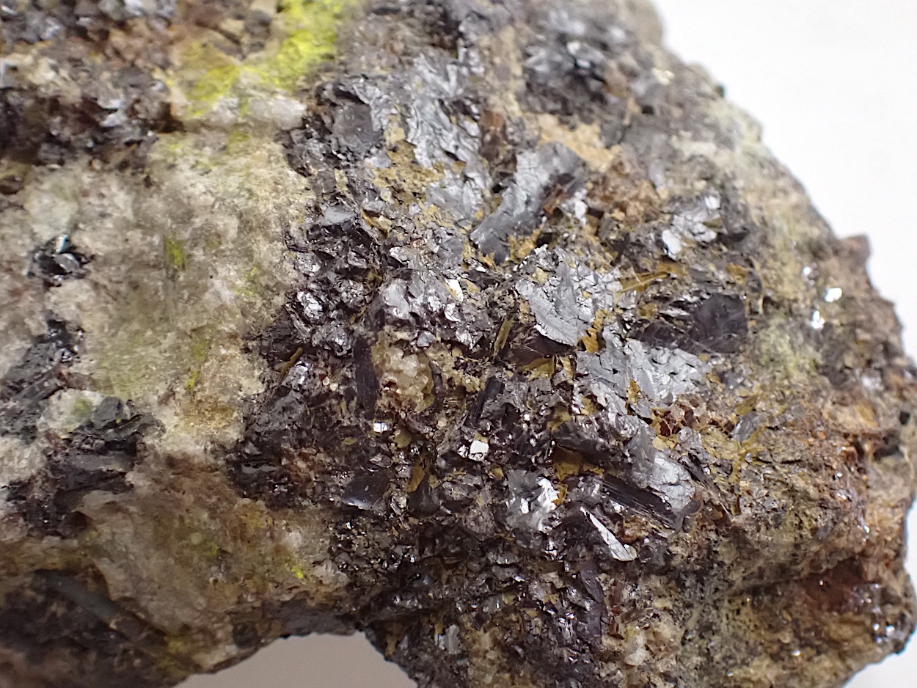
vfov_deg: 14.8
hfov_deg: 19.6
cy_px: 344
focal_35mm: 100
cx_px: 458
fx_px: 2650
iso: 1600
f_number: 4.9
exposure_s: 1/40
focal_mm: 18
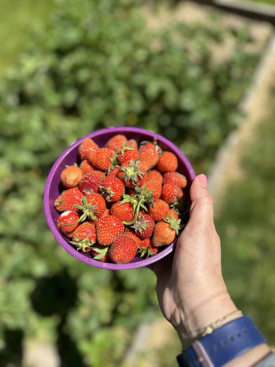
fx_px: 254
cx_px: 138
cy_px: 184
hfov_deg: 56.8
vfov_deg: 71.6
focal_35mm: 24
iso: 80
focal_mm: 6.9
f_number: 1.8
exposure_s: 1/3155
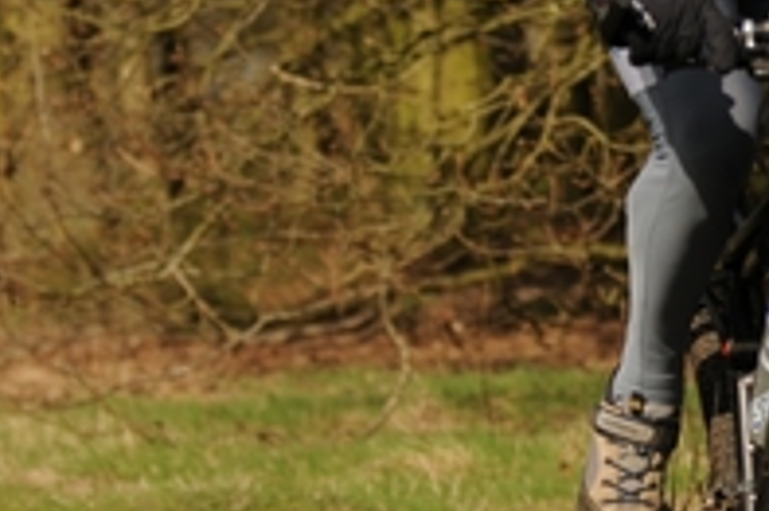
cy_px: 160
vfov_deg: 4.3
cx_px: 870
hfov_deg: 6.4
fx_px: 6808
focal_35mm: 319
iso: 200
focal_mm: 70
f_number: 2.8
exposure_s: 1/4000
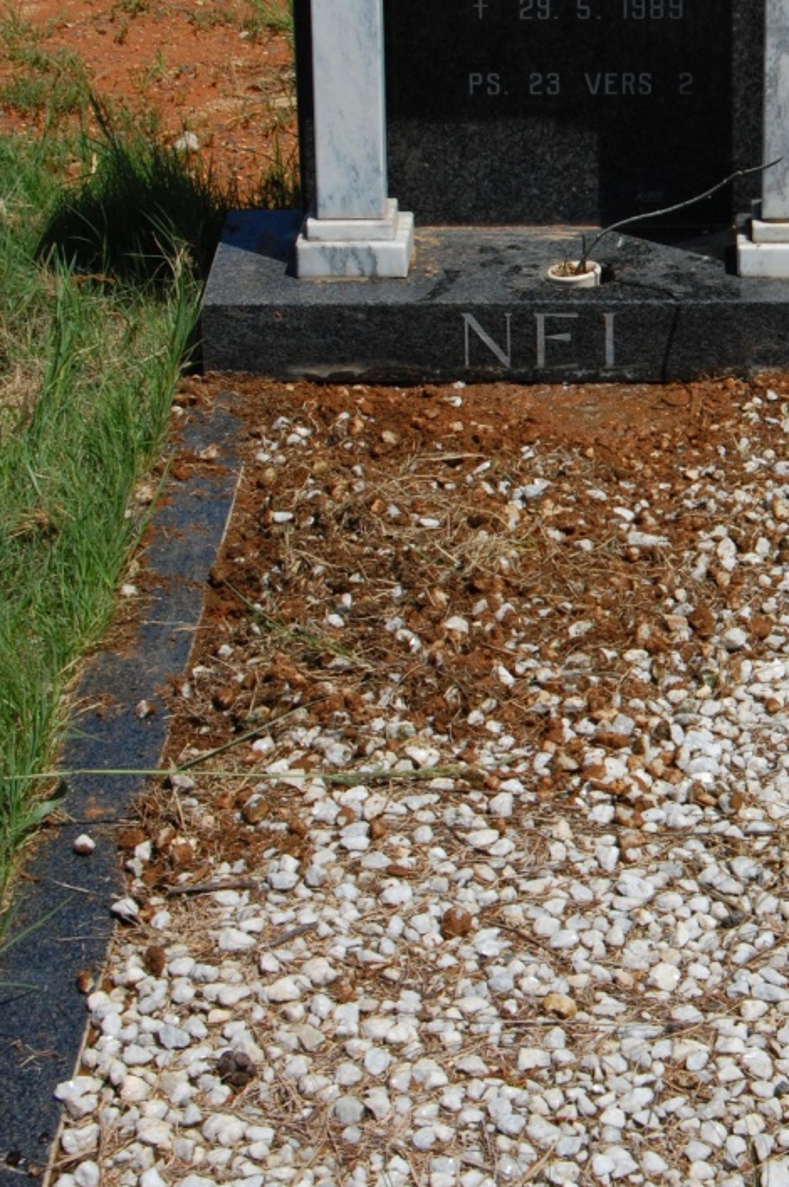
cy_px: 431
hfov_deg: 13.6
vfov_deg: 20.4
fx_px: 3294
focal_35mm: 100
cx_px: 556
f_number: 18
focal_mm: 46
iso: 400
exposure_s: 1/320
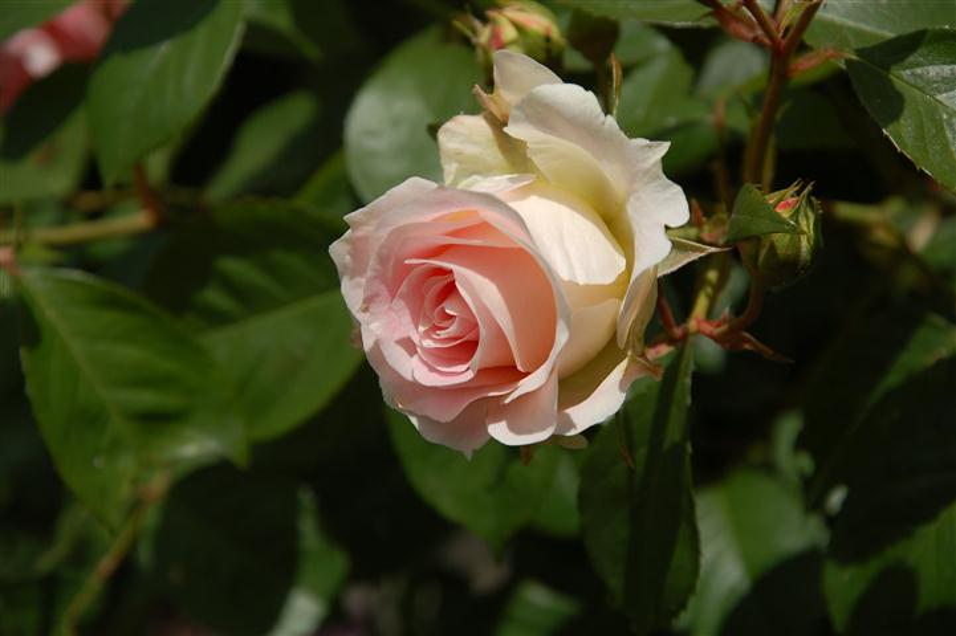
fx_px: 4180
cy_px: 318
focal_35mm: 158
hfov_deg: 13.0
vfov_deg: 8.7
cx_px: 478
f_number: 8
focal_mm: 105
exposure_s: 1/1000
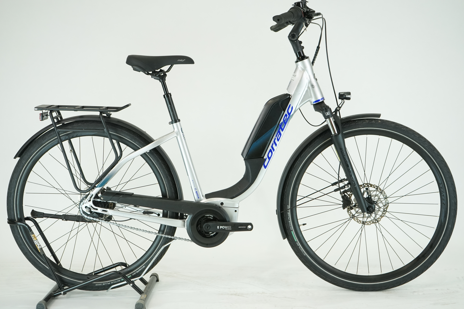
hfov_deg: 34.5
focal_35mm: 58
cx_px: 232
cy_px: 154
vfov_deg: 23.4
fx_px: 747
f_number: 6.3
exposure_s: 1/200
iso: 1600
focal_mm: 58
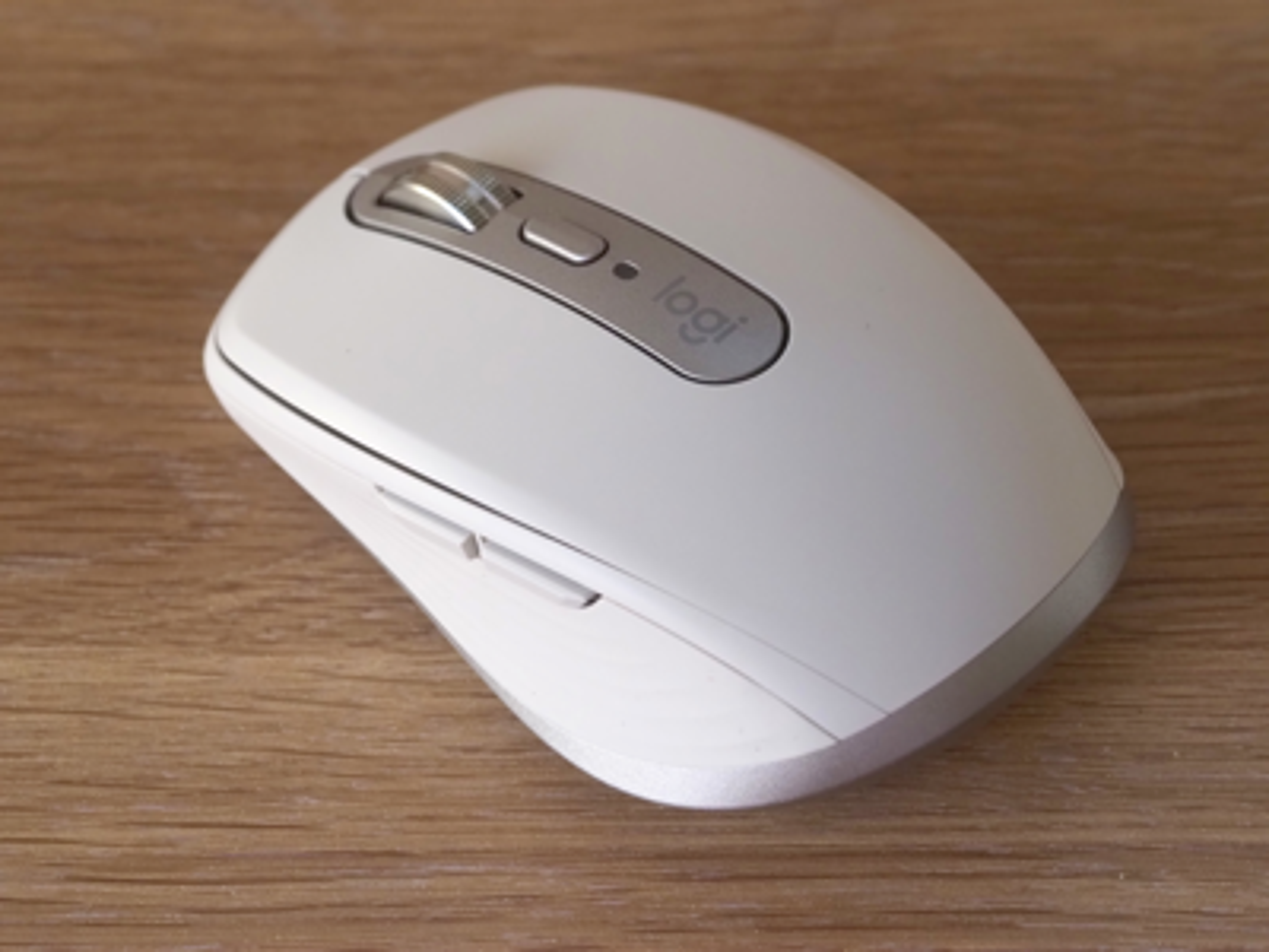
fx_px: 4399
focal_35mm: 120
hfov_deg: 16.4
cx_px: 634
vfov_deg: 12.3
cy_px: 476
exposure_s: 1/125
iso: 2000
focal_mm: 60
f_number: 5.6
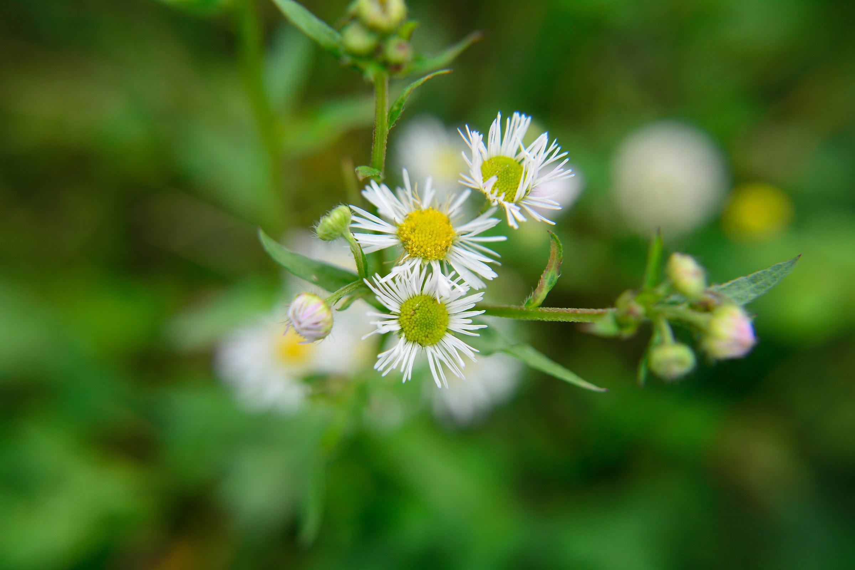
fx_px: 855
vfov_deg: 36.9
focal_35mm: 36
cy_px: 285
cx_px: 428
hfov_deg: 53.1
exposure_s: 1/60
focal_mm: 24
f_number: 4
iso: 160
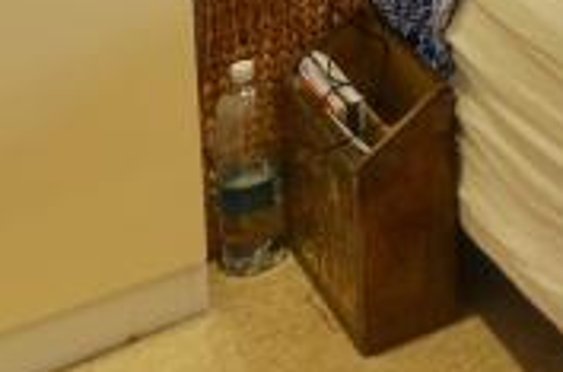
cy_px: -471
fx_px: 1357
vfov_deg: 12.7
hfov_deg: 17.3
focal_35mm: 87
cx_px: 1116
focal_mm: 10
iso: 250
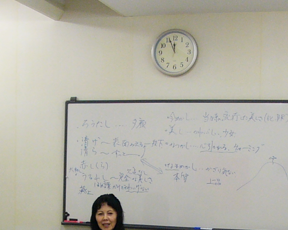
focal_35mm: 82
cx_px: 116
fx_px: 699
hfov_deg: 23.3
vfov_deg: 18.1
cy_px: 249
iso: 150
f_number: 2.8
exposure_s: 1/60
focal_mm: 4.6
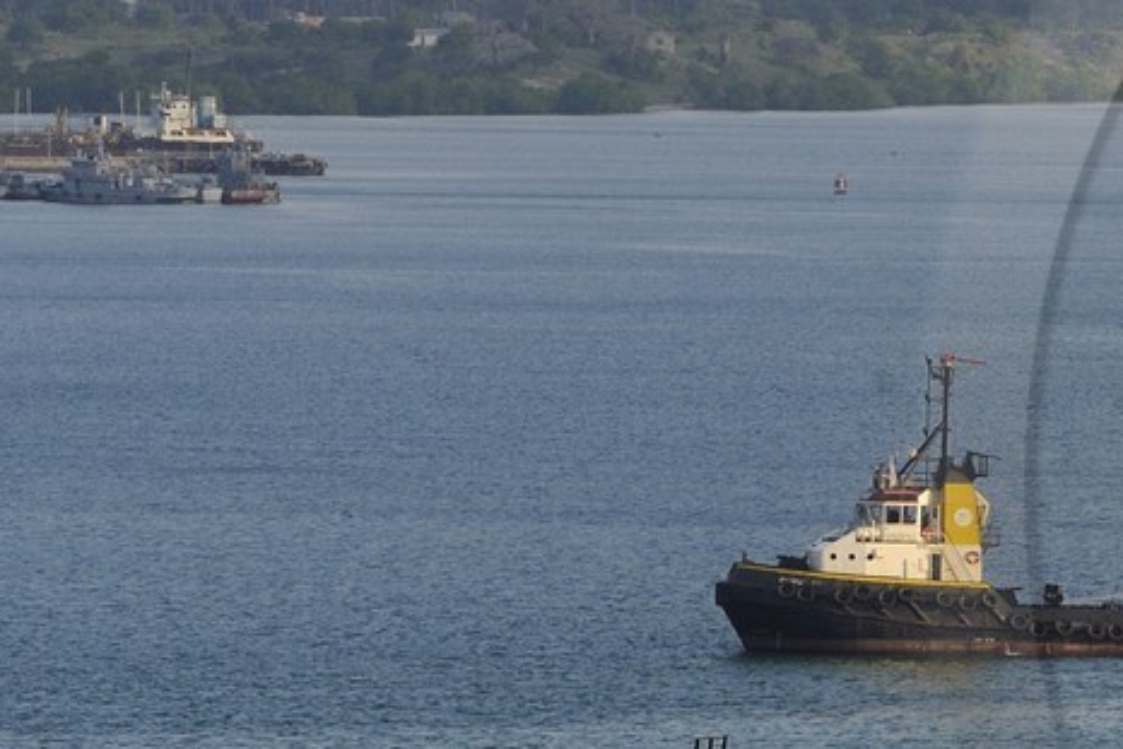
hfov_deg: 3.8
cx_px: 1911
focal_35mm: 532
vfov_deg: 2.6
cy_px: 494
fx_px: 16600
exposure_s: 1/200
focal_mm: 155
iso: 400
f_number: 10
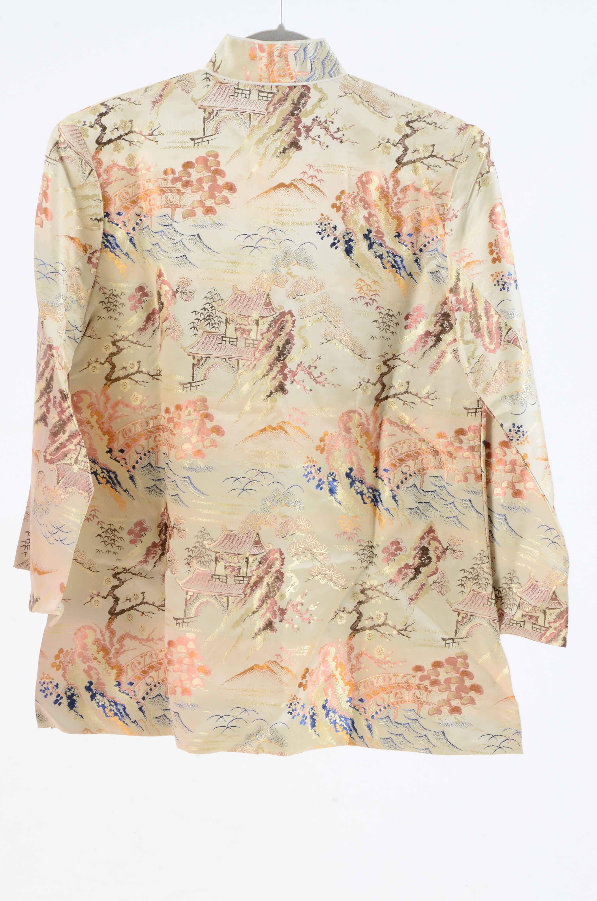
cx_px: 298
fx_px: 2811
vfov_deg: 18.2
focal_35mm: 112
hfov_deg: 12.1
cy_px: 450
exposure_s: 1/80
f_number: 13
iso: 400
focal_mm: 75
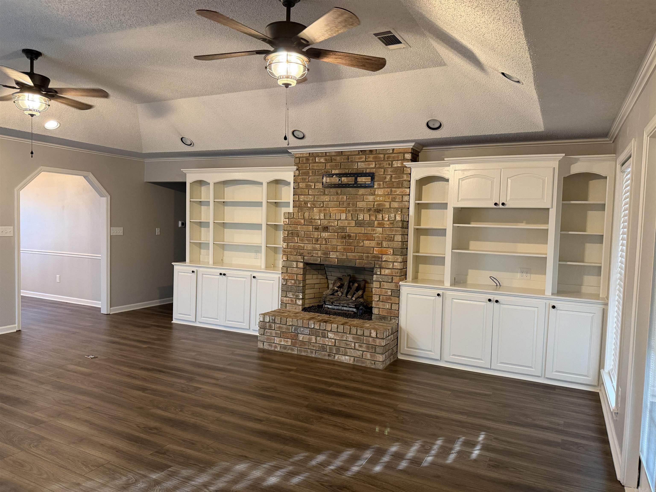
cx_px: 328
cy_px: 246
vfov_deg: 56.8
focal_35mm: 24
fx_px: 455
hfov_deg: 71.6
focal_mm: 6.76
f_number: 1.78
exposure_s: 1/60
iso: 320
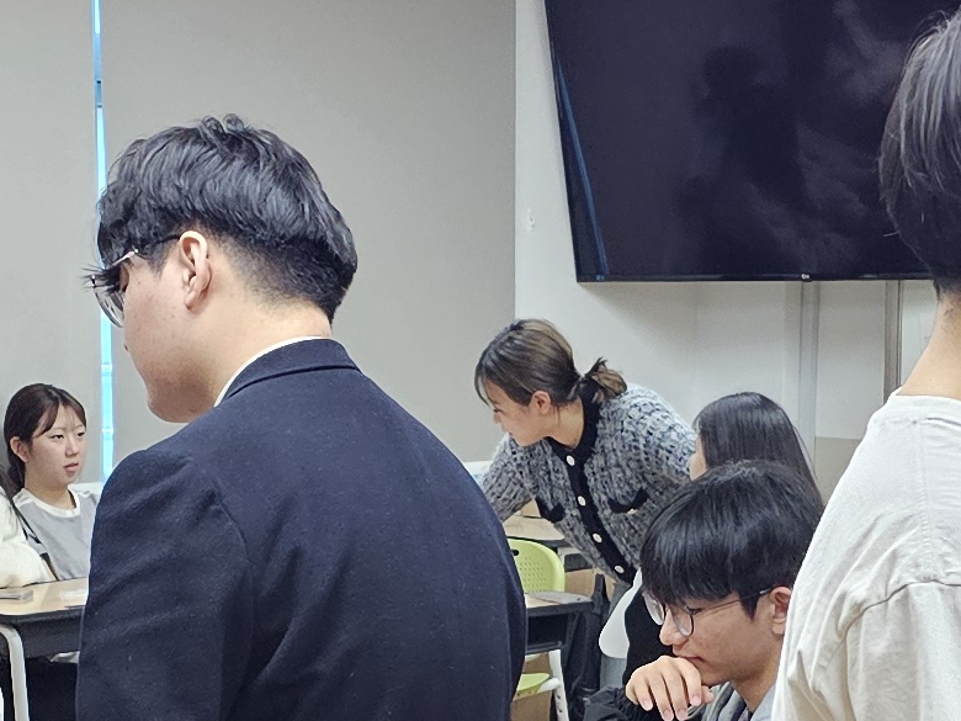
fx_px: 3276
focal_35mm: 118
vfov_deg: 12.3
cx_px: 492
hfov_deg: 16.7
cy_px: 813
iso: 400
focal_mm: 6.3
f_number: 1.7
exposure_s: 1/170
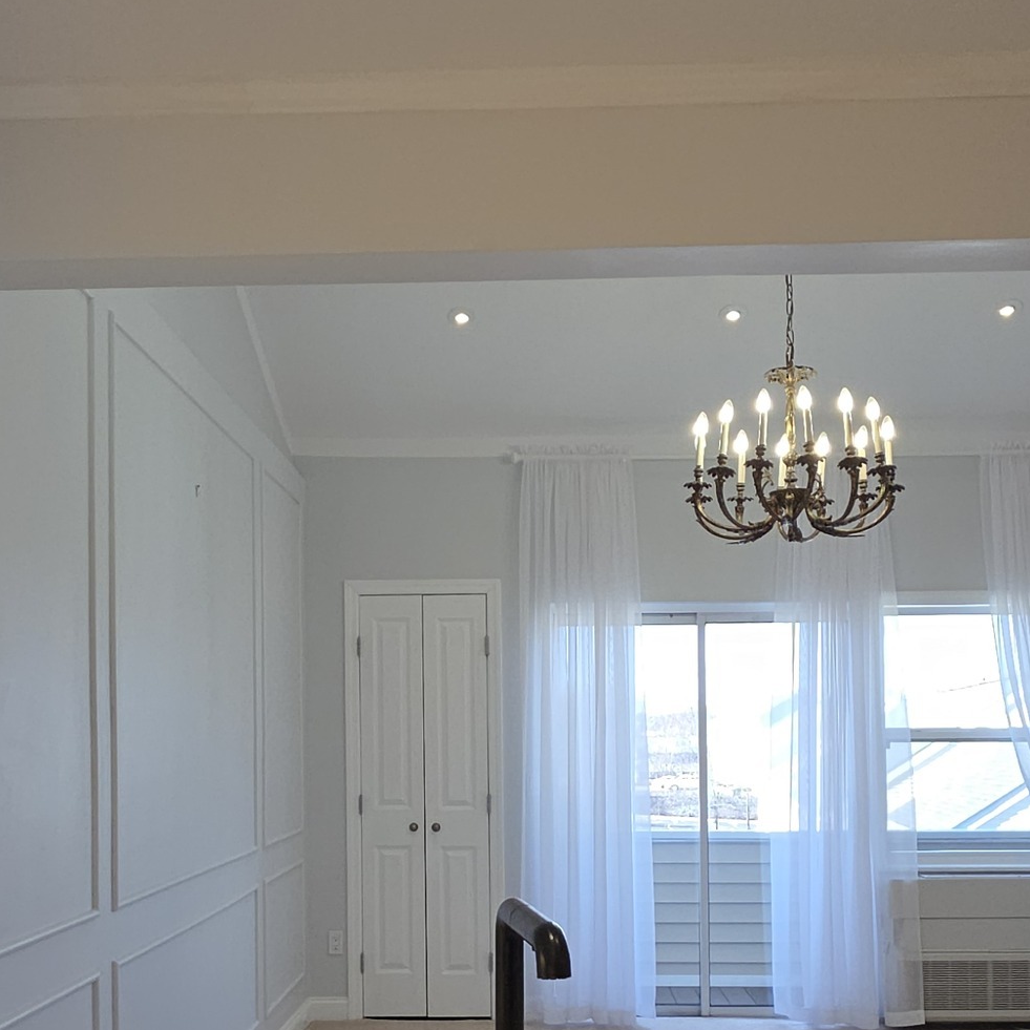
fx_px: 1212
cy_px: 734
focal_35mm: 36
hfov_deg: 46.0
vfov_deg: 44.9
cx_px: 469
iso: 32
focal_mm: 2.2
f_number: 1.9
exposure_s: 1/120
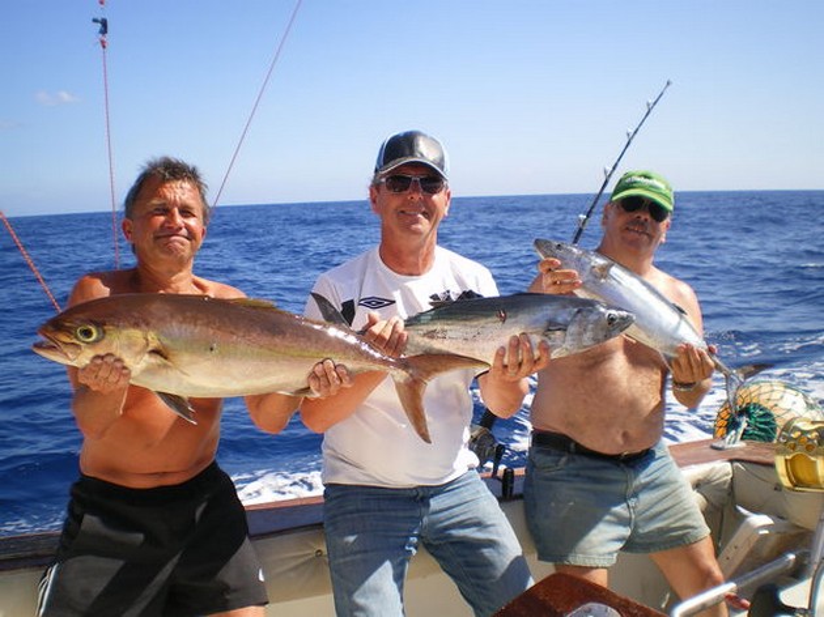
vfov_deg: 39.6
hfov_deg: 51.4
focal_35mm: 36
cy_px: 308
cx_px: 412
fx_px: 857
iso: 50
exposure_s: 1/320
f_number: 4.6
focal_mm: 6.3
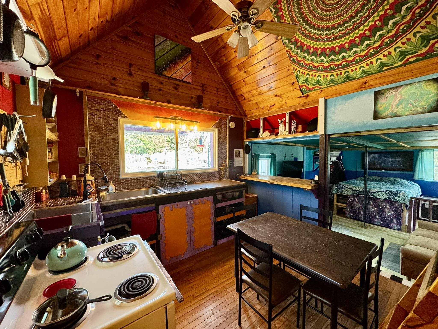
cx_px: 219
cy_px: 164
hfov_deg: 102.1
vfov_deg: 85.7
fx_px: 177
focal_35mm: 14
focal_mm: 2.22
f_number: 2.2
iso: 250
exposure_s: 1/60
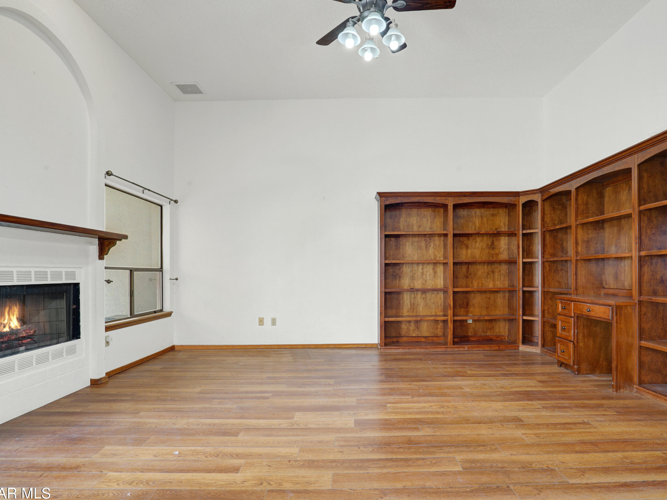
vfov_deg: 71.6
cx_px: 356
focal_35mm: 18
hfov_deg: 87.6
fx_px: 347
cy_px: 257
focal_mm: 16
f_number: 16
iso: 250
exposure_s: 1/2
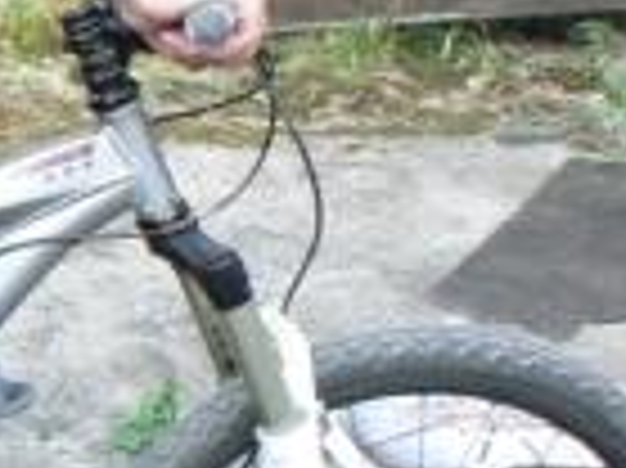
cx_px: -297
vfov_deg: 12.7
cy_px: 198
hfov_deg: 15.7
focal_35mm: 116
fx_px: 2096
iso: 200
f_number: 4
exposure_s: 1/80
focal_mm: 6
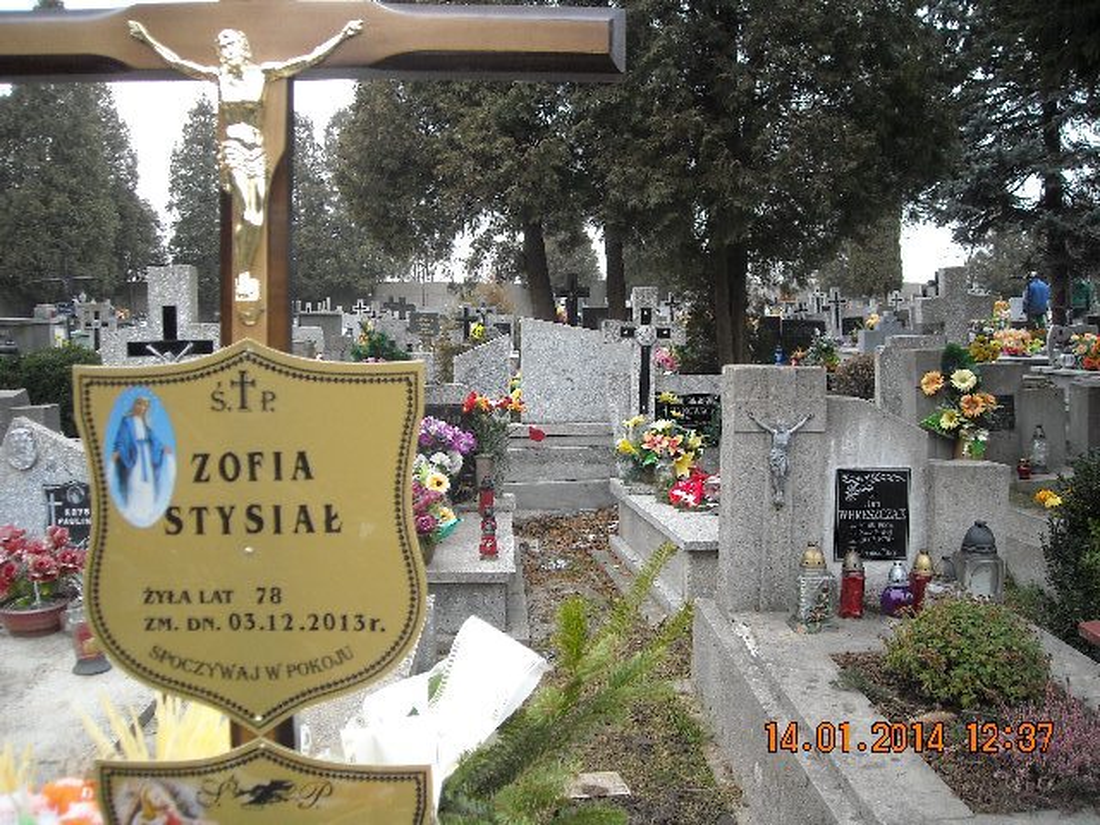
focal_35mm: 35
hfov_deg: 52.6
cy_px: 412
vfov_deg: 40.7
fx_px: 1112
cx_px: 550
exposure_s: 1/184
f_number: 2.8
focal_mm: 5.7
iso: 141
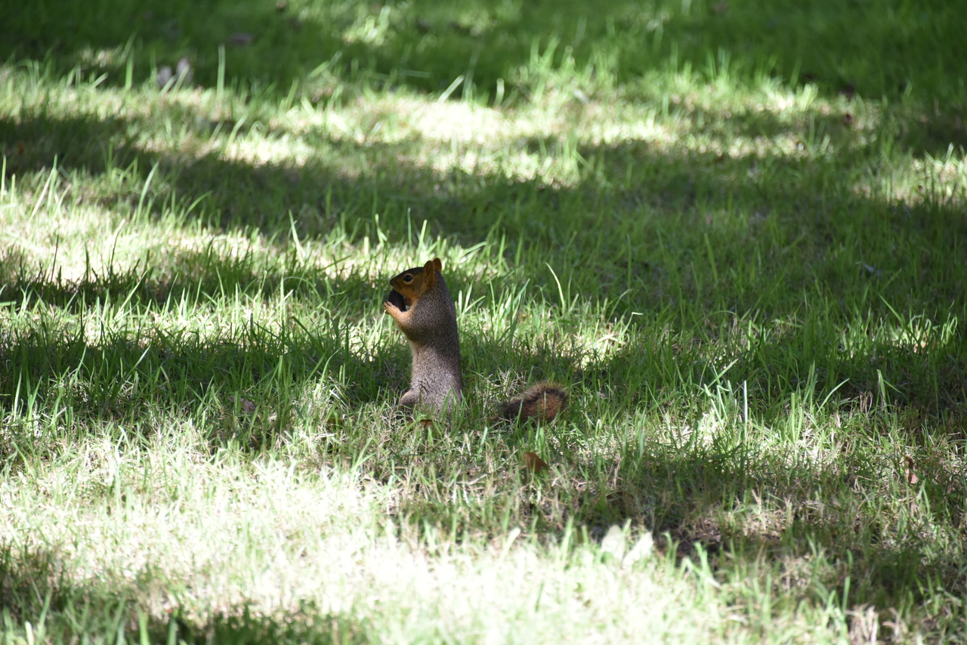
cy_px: 322
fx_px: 8060
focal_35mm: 300
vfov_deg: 4.6
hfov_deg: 6.9
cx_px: 484
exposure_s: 1/640
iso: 1250
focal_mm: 300
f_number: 5.6
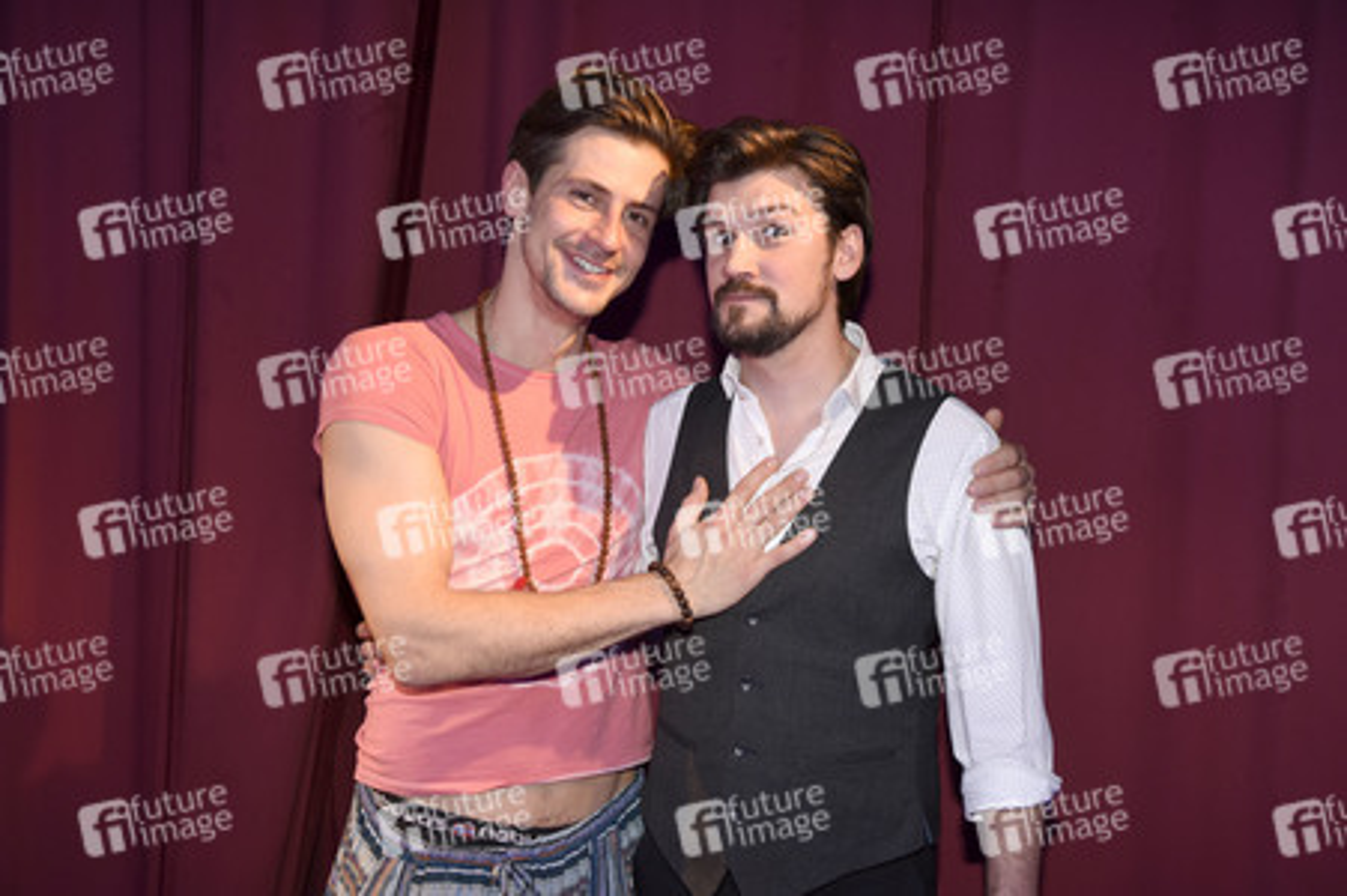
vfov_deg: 30.5
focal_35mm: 44
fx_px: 1645
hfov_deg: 44.5
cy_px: 448
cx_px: 674
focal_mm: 44
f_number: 6.3
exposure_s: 1/60
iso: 1250
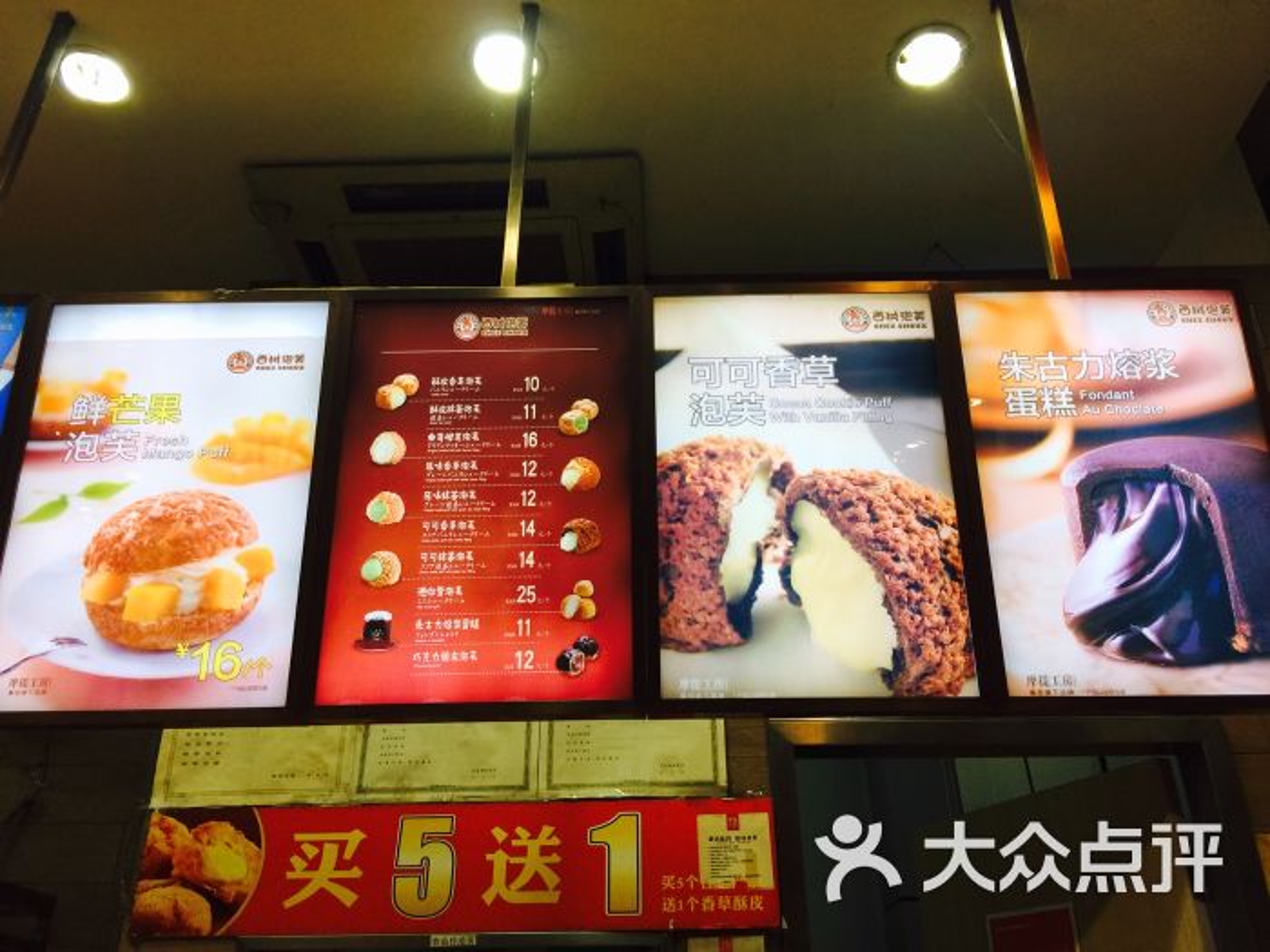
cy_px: 476
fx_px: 1064
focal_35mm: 29
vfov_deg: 48.2
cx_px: 635
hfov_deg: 61.7
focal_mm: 4.15
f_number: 2.2
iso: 40
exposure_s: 1/33
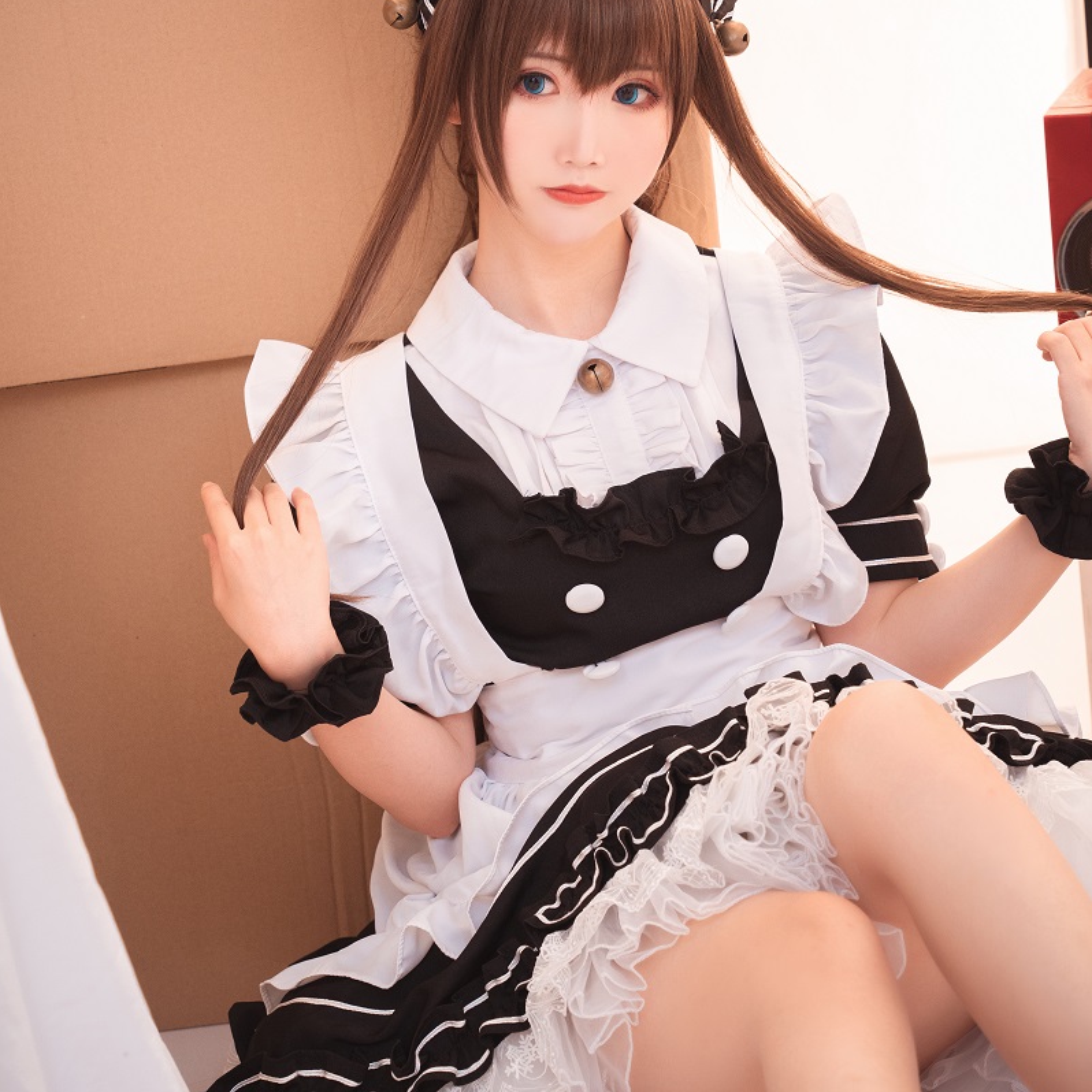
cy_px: 413
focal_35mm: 156
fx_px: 5568
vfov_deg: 11.2
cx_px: 546
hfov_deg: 11.2
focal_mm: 122
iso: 1600
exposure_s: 1/125
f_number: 5.6
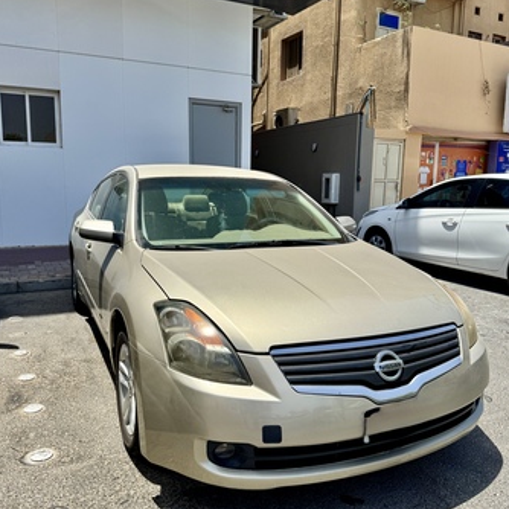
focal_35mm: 29
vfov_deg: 55.6
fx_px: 482
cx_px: 252
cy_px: 258
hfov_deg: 55.6
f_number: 1.78
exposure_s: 1/5348
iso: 80
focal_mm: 6.76
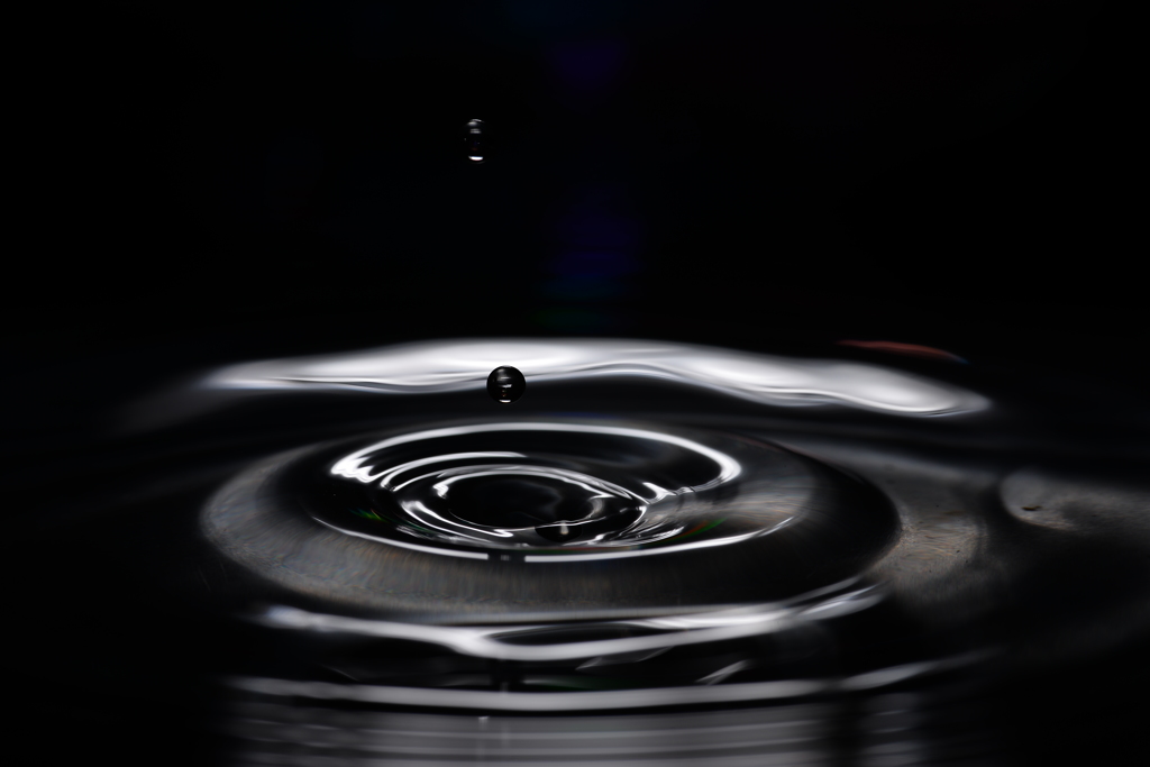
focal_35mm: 180
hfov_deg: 11.4
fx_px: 5750
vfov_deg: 7.6
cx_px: 575
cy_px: 384
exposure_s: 1/250
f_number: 13
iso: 100
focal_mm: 180
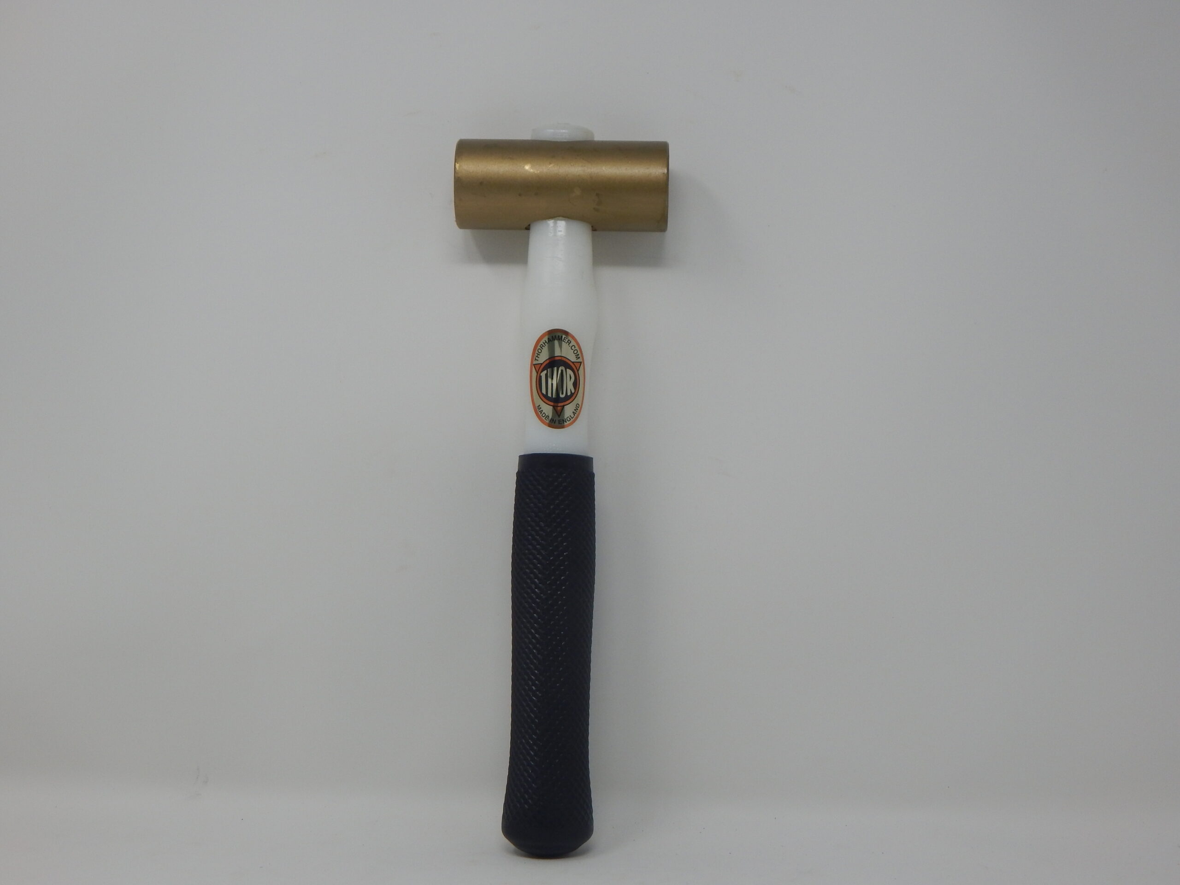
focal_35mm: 48
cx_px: 590
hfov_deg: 39.7
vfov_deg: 30.3
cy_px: 442
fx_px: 1636
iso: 125
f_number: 3.7
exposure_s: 1/125
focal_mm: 8.6
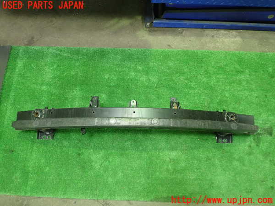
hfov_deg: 60.0
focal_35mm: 30
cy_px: 103
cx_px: 138
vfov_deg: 46.8
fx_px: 238
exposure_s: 1/50
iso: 800
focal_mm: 5.5
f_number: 2.3
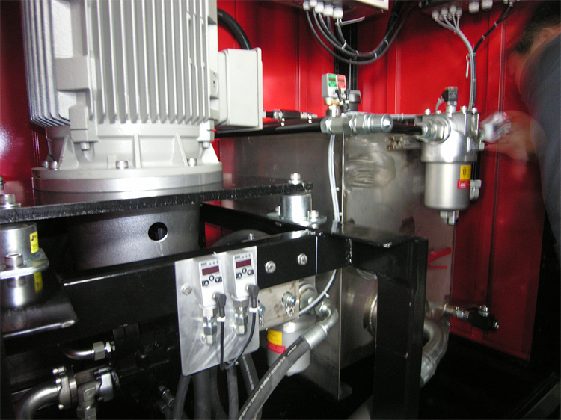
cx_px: 280
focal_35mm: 24
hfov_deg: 71.6
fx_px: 389
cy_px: 210
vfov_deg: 56.8
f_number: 2.6
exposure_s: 1/2.8
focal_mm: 6.1
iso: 200
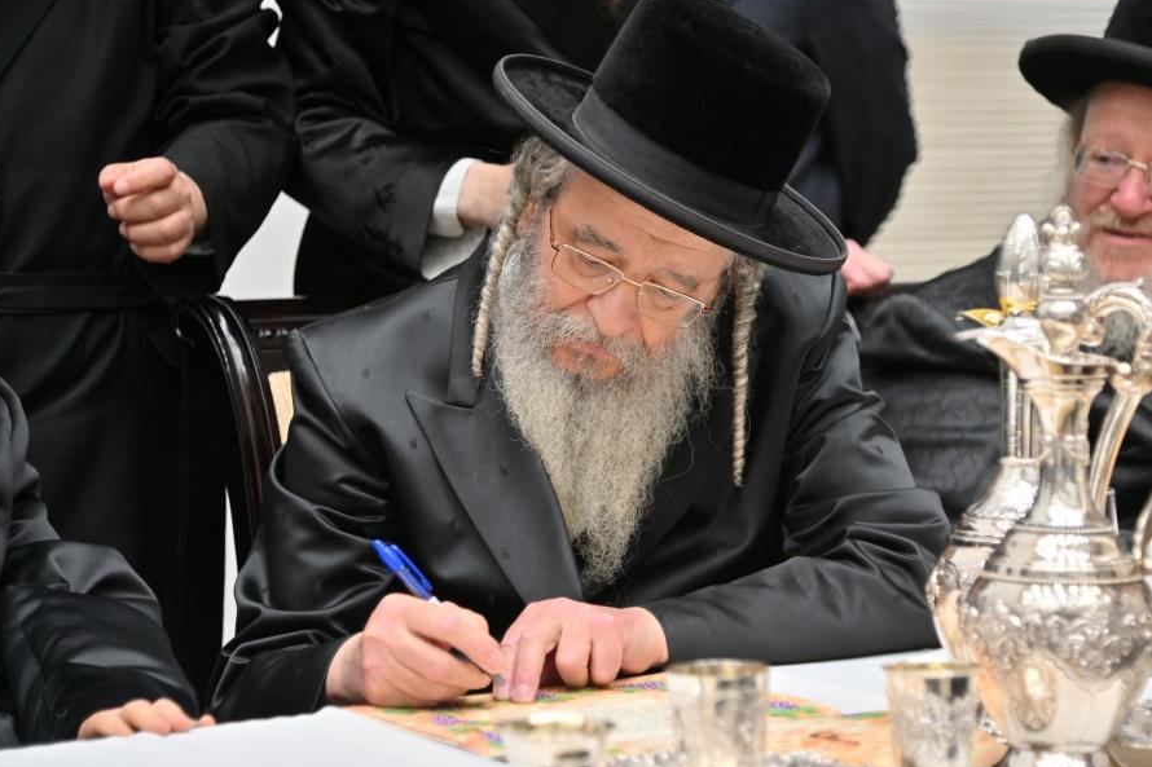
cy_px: 407
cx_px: 634
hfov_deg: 20.6
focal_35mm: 99
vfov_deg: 13.8
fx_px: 3167
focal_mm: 86
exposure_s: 1/200
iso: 800
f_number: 4
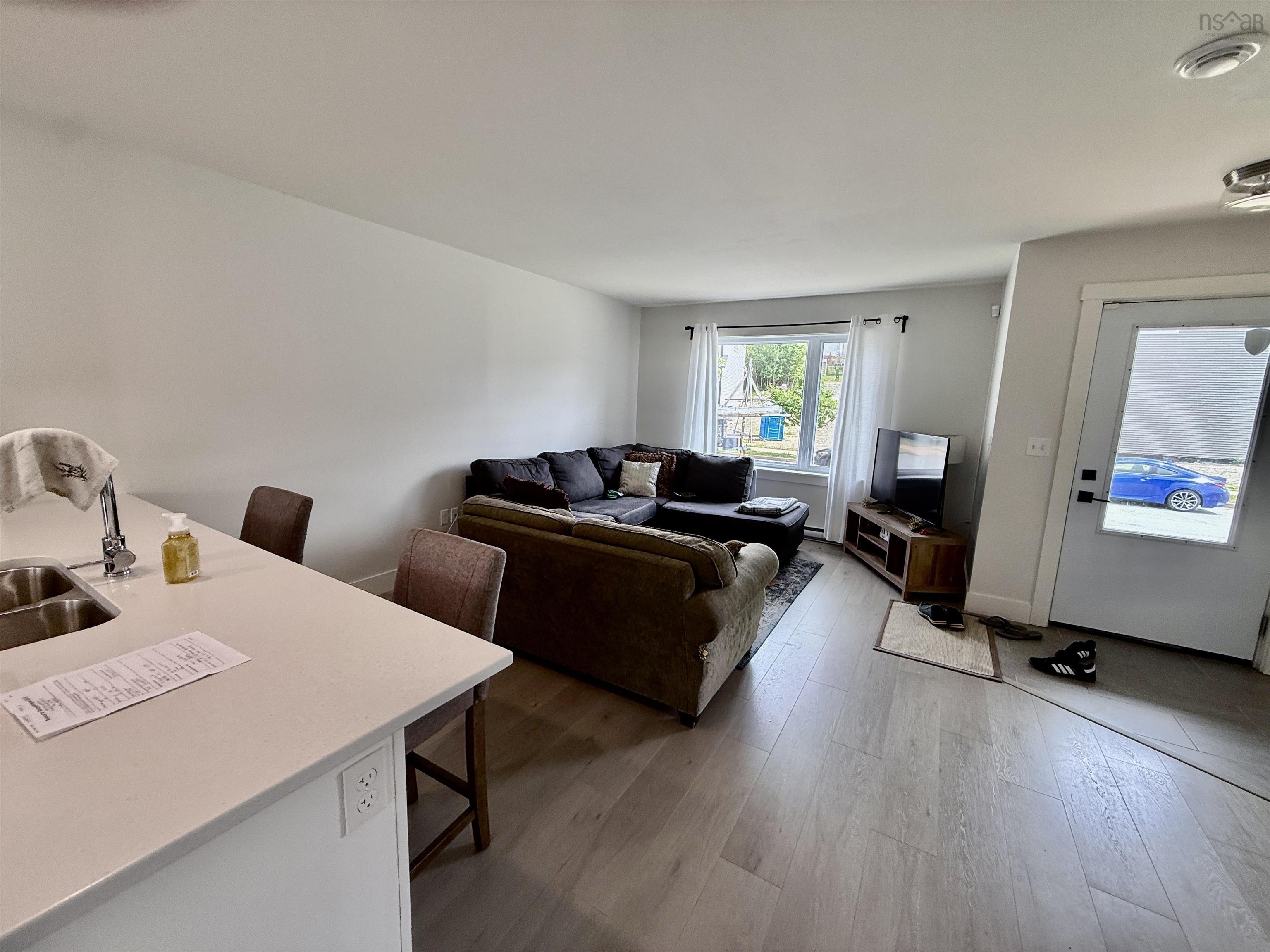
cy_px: 476
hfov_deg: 102.1
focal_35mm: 14
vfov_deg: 85.7
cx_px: 635
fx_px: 514
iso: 80
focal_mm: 2.22
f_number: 2.2
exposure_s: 1/143
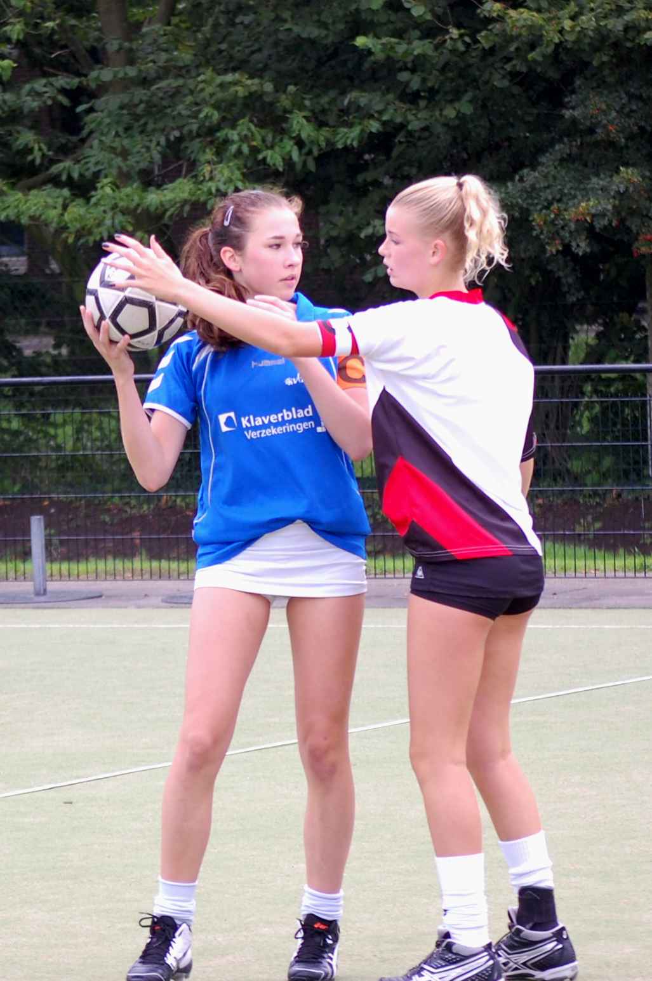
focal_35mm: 108
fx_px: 2940
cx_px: 326
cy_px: 490
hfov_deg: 12.7
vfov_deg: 18.9
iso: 400
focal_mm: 72
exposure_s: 1/500
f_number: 4.2
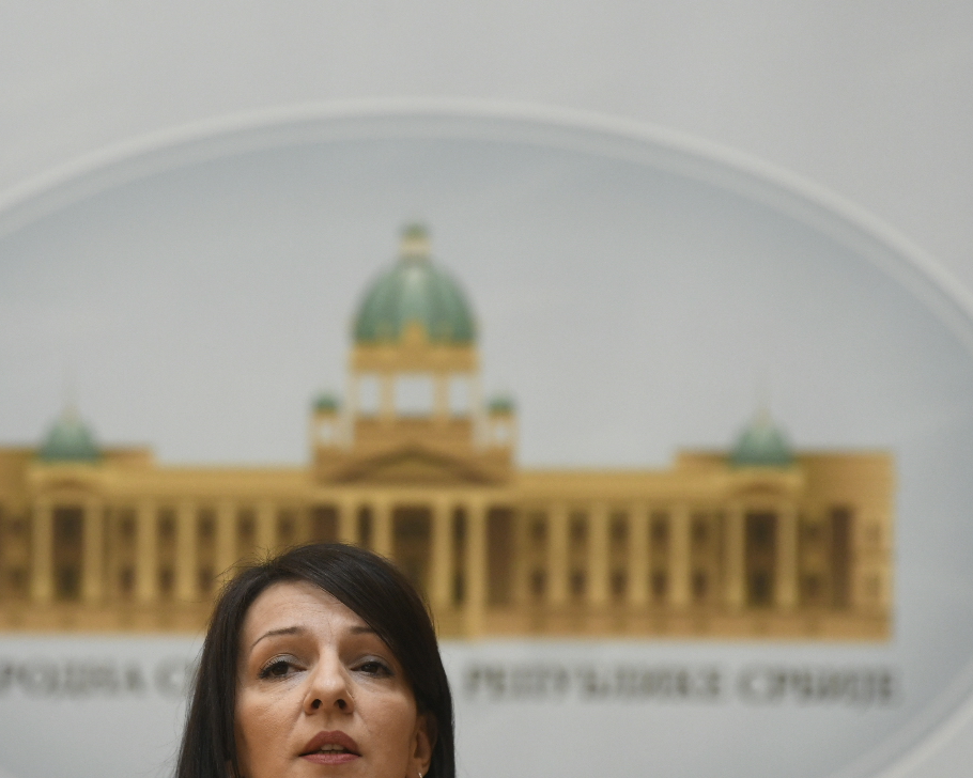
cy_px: 492
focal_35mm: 334
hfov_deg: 5.8
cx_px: 303
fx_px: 9618
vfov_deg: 4.6
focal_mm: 200
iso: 2000
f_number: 4
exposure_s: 1/250
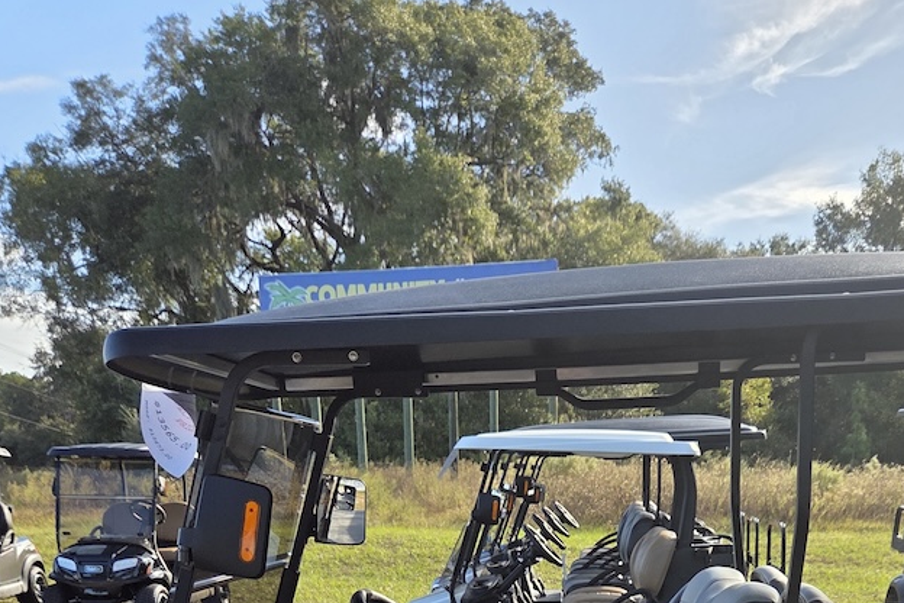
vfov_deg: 24.4
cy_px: 841
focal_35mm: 46
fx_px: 1155
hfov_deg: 42.0
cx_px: 623
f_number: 1.8
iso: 80
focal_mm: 5.4
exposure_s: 1/2650
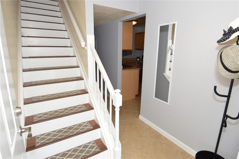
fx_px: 119
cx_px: 120
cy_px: 80
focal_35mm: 18
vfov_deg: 67.3
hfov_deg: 90.1
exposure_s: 1/125
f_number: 5.6
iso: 400
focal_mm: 12
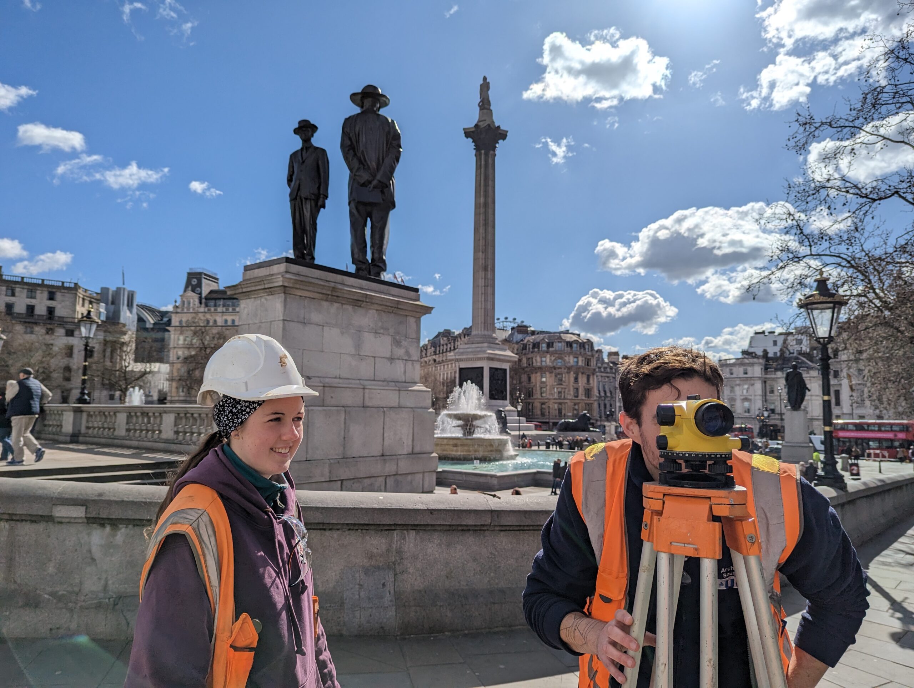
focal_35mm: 24
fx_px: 635
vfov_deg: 56.9
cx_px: 457
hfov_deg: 71.5
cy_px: 344
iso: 35
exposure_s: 1/7092
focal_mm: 6.81
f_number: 1.85
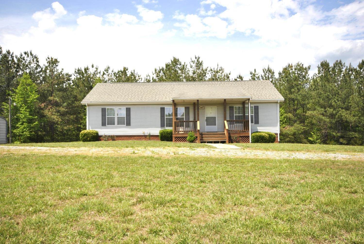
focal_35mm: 30
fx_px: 304
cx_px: 182
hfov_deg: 61.9
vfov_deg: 43.7
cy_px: 122
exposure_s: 1/250
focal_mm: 20
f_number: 8
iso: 100
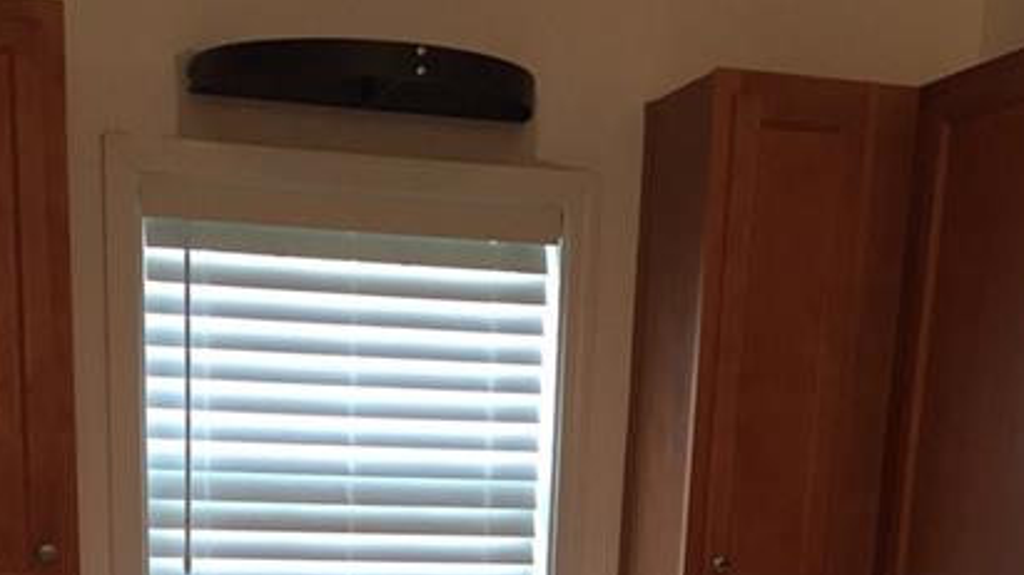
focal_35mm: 59
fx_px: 1602
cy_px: 871
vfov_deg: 18.1
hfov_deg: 35.4
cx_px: 421
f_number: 2.2
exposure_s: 1/30
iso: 80
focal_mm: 4.15
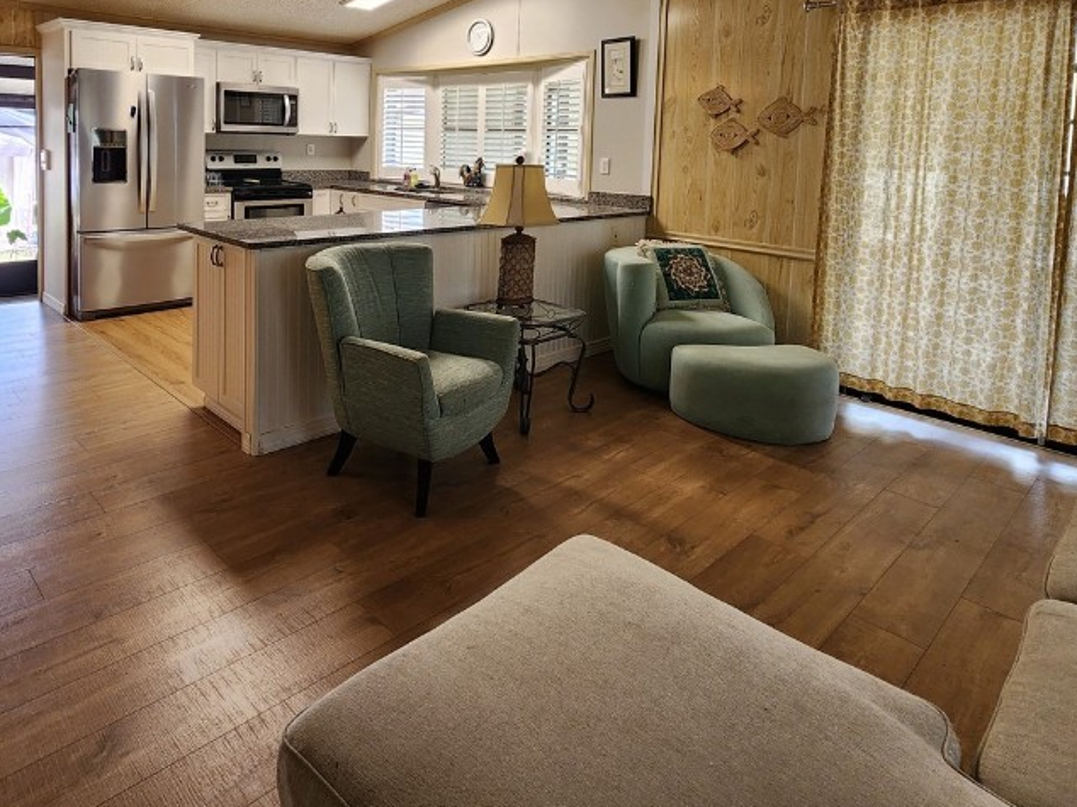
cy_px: 187
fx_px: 653
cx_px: 431
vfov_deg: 59.5
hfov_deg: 78.1
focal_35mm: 21
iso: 160
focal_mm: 2.2
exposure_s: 1/60
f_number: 2.2
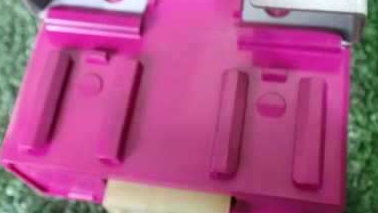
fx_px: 521
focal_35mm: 52
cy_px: 76
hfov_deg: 39.9
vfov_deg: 23.0
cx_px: 201
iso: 1600
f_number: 2.3
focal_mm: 5.4
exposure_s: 1/30
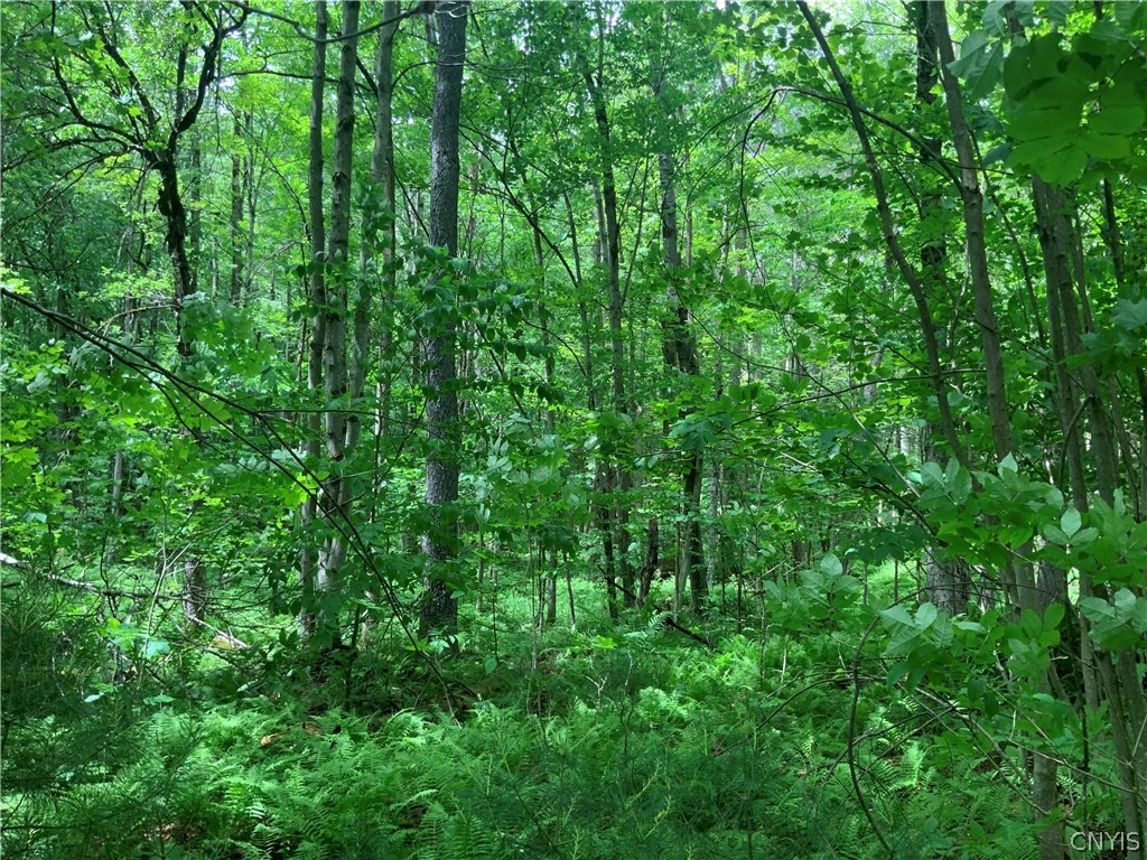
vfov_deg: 48.2
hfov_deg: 61.7
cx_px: 574
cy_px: 430
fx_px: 961
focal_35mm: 29
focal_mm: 3
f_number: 1.8
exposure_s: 1/122
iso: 32
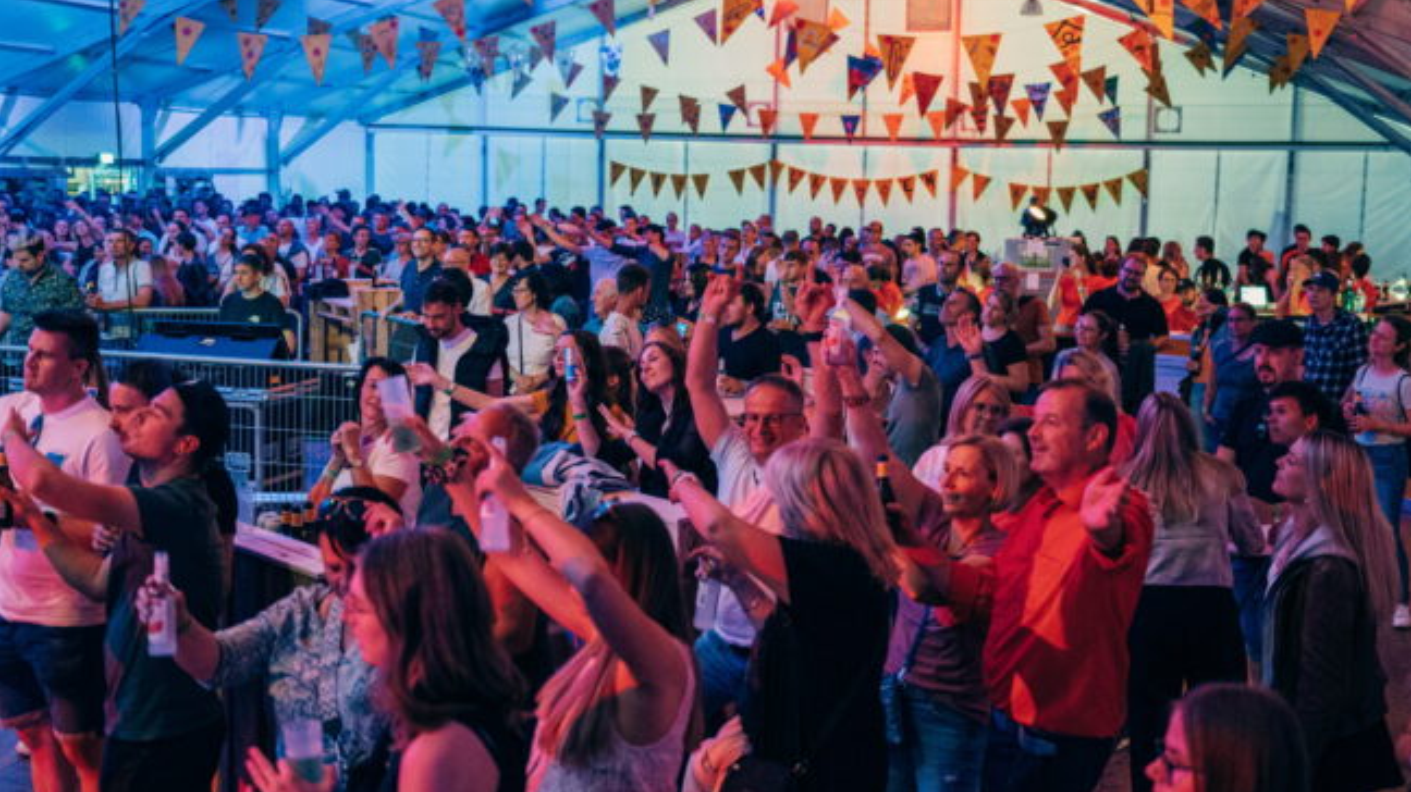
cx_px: 706
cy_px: 331
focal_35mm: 42
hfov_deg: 48.4
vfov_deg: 28.3
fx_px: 1571
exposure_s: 1/100
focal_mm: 40
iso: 6400
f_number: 2.8
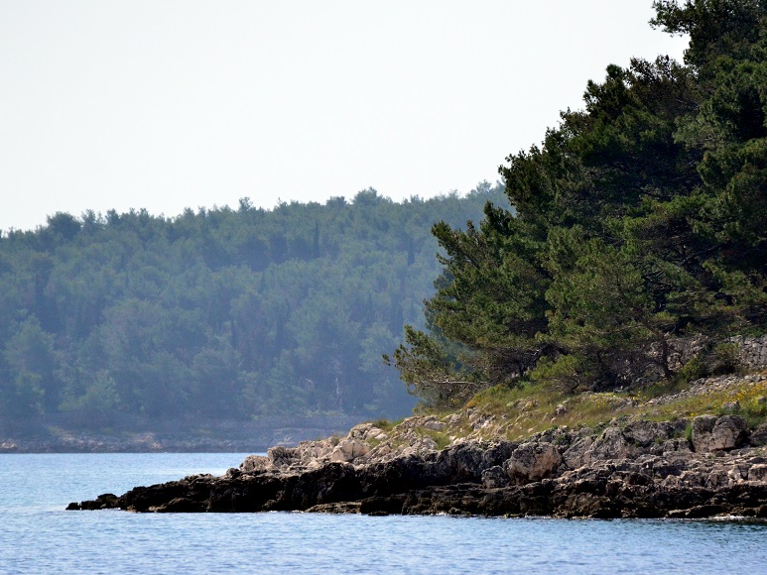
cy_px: 313
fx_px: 10305
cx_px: 470
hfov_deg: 4.3
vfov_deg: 3.2
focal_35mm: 465
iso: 1400
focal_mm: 250
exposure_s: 1/8000
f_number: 5.6
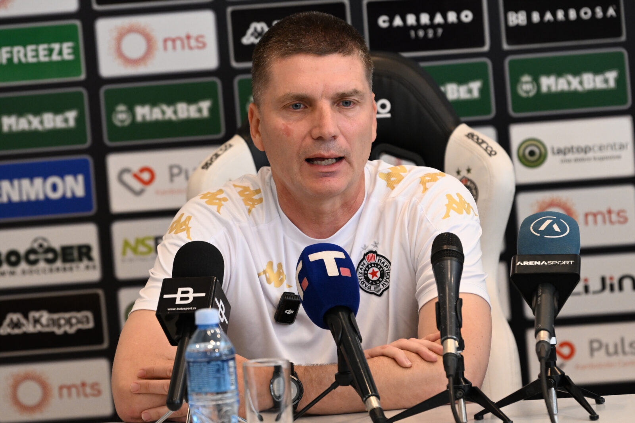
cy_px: 212
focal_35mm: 300
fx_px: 5292
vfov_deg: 4.6
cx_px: 318
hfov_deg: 6.9
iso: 2000
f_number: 4
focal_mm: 200
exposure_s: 1/200
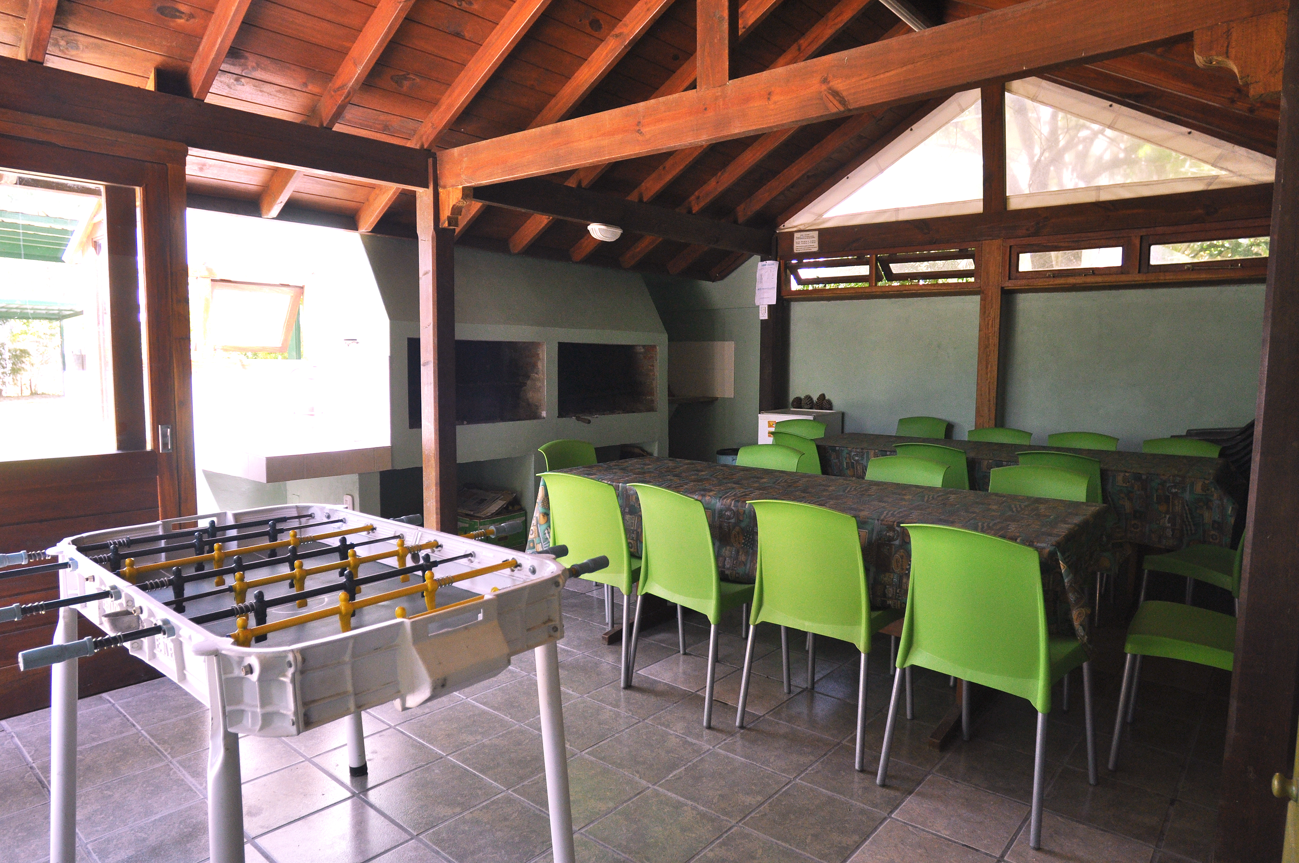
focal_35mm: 21
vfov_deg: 59.4
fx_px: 757
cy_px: 432
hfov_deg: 81.3
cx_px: 650
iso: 640
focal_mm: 14
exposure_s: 1/125
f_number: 4
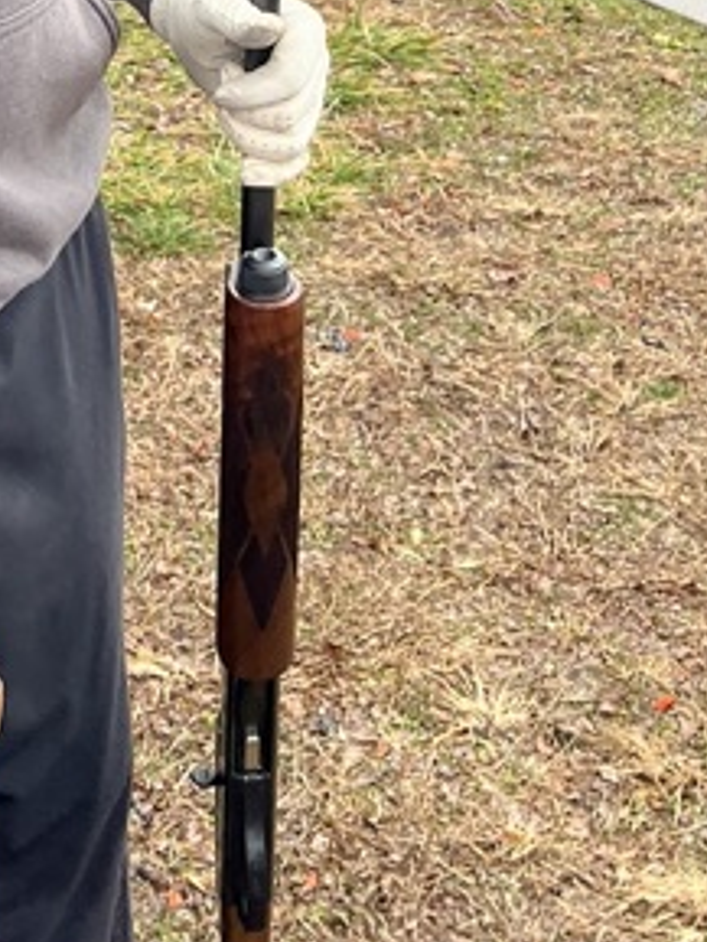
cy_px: -574
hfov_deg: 15.9
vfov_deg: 18.3
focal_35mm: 92
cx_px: 117
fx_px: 2504
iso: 50
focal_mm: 5.7
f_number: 1.5
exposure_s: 1/130
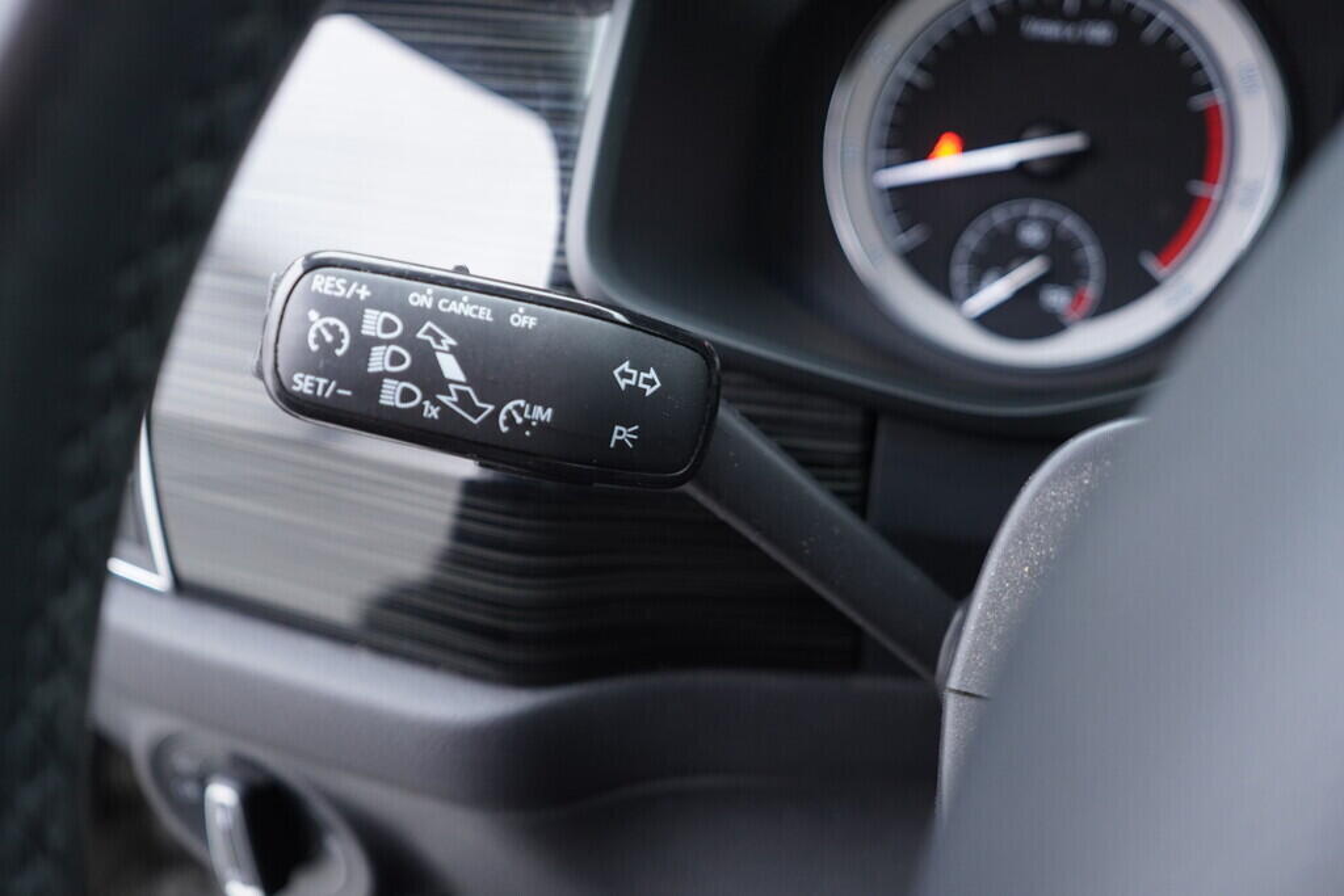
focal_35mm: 36
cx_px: 672
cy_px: 448
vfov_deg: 36.9
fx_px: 1344
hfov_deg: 53.1
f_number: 2.8
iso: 400
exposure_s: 1/40
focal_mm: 24
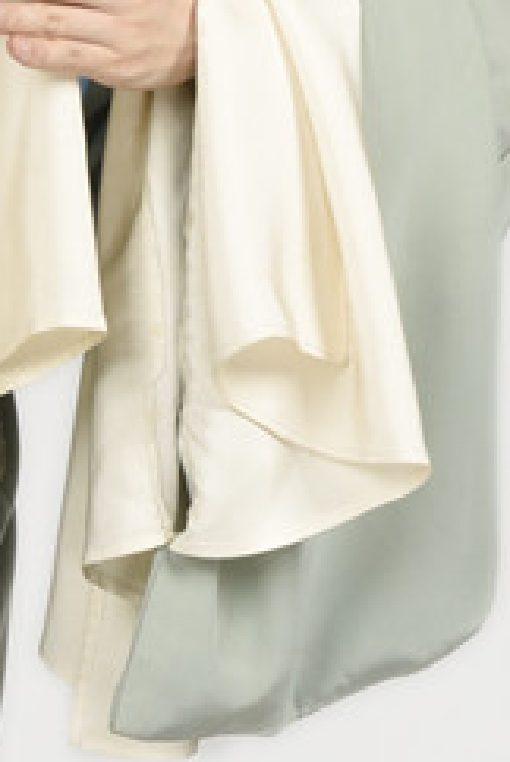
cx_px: -183
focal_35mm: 340
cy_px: 132
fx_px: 7204
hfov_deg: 4.0
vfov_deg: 6.0
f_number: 14
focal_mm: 55
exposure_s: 1/125
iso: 160
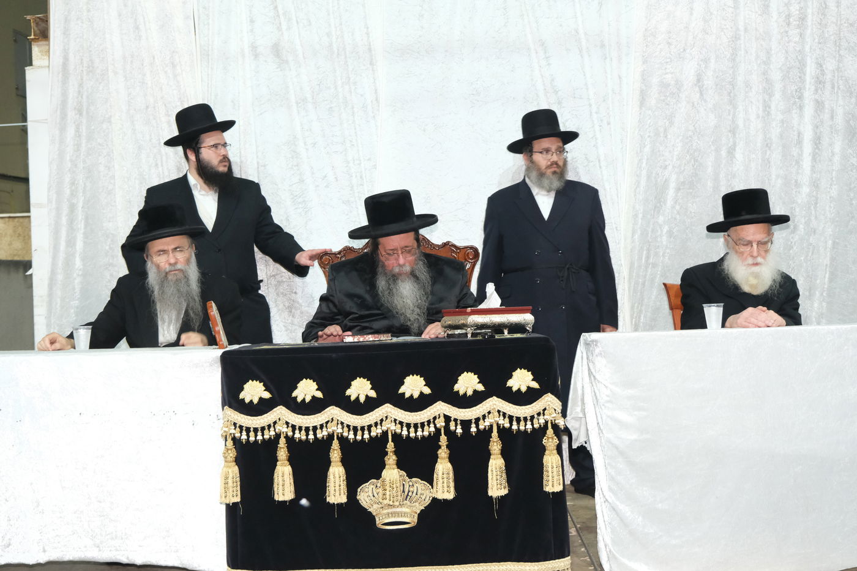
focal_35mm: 44
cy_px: 286
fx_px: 1047
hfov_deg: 44.5
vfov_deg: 30.5
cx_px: 428
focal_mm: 29.2
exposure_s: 1/60
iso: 4000
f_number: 4
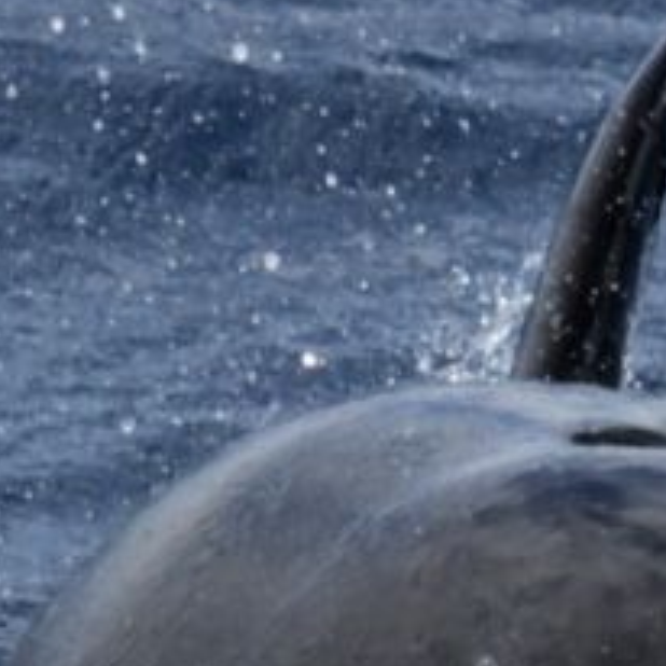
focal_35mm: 1486
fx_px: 32346
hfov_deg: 1.2
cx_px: 601
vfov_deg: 1.2
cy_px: 668
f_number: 6
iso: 900
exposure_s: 1/8000
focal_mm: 450
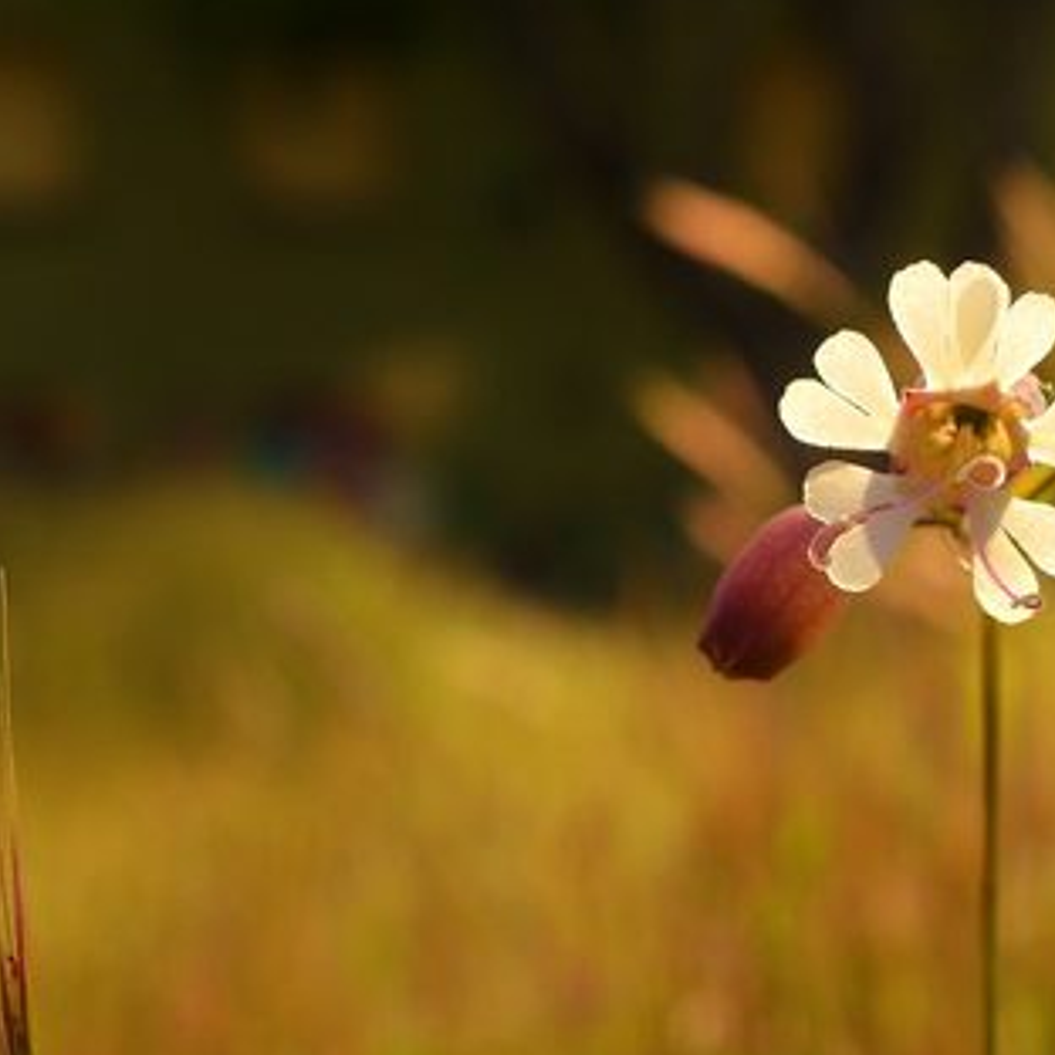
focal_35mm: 98
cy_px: 605
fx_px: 3379
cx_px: 974
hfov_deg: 17.5
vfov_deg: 17.7
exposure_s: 1/100
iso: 100
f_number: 10
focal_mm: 40
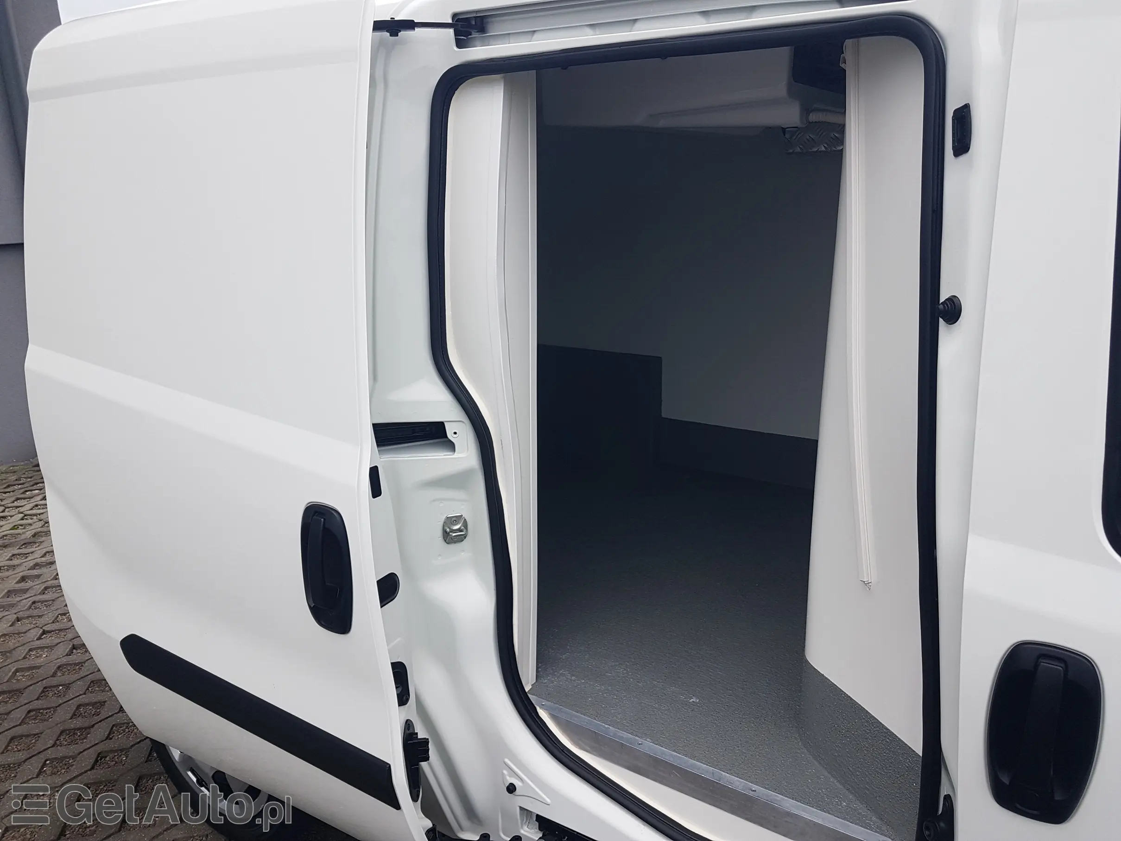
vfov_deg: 53.1
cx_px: 560
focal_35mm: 26
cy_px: 420
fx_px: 842
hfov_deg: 67.3
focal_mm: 4.2
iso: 40
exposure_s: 1/380
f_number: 1.7
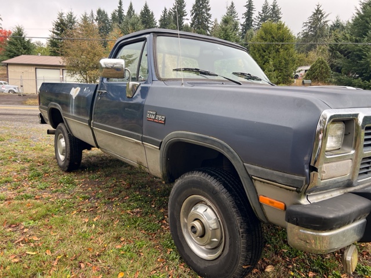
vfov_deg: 53.1
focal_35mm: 26
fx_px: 279
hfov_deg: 67.3
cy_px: 139
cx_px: 186
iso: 50
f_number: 1.5
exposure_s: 1/687
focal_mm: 5.7
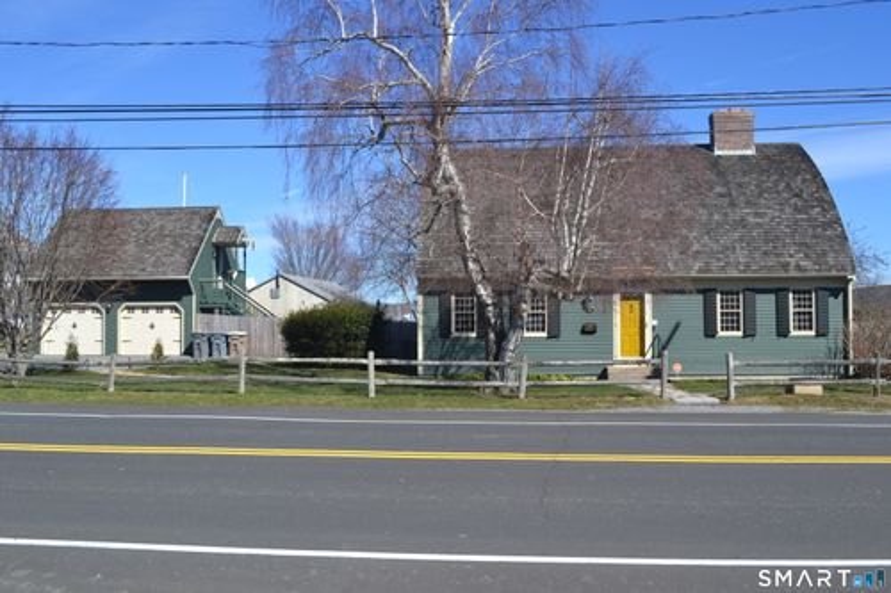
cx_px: 446
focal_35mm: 33
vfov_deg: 39.9
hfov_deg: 57.2
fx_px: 816
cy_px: 296
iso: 100
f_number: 8
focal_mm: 22
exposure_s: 1/250
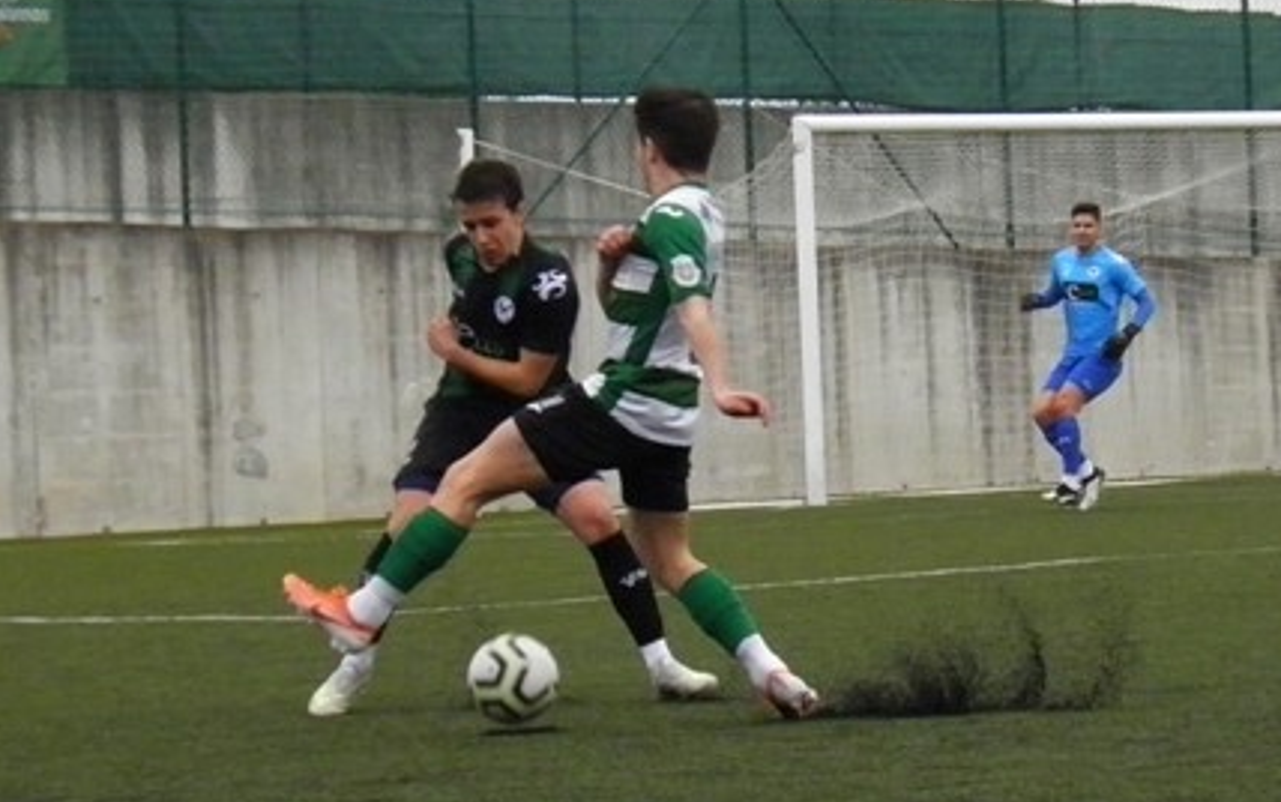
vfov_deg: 14.5
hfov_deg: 23.0
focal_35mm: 90
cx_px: 645
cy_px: 441
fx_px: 3144
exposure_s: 1/640
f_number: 3.9
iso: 250
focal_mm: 15.2
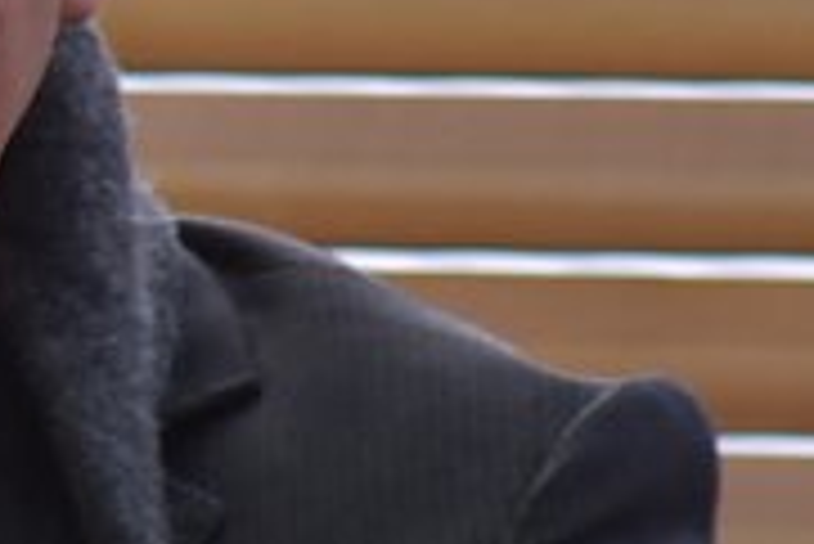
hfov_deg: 1.7
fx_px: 27765
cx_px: -459
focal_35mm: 1227
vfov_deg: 1.1
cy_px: 216
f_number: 5.6
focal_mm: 185
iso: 640
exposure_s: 1/80
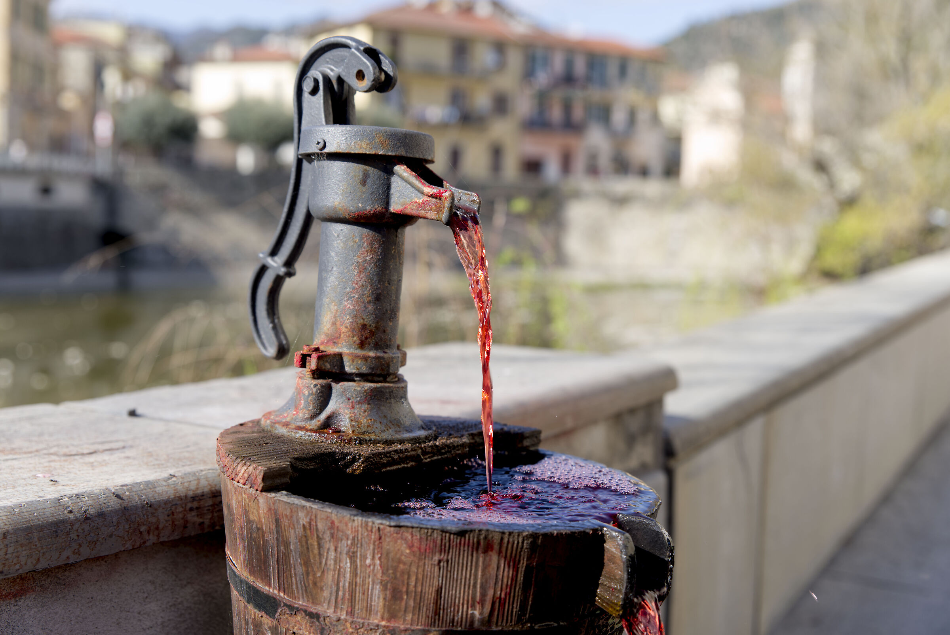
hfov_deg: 41.1
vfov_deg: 28.1
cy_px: 318
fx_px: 1268
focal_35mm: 48
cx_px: 475
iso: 100
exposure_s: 1/400
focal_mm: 48
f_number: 4
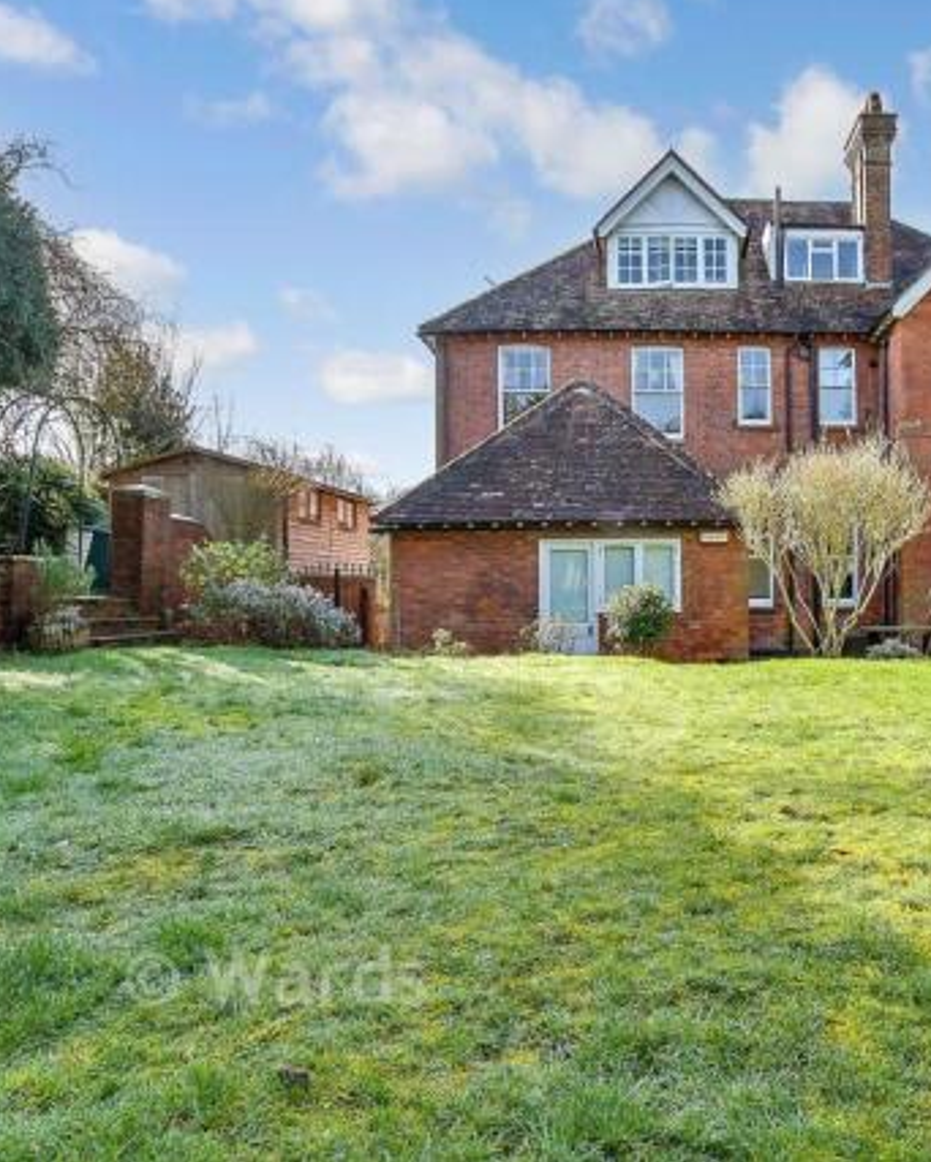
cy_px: 570
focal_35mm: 36
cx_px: 704
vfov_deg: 50.3
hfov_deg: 40.0
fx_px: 1239
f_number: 8
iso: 160
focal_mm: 17
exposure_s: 1/160
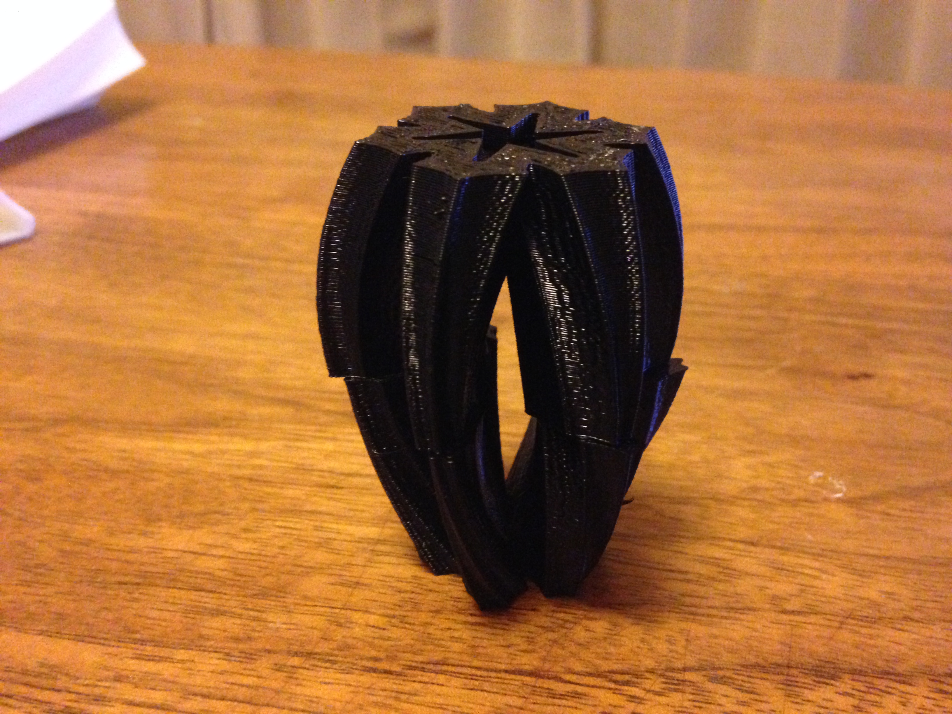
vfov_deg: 42.9
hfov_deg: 55.4
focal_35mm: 33
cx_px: 476
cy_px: 357
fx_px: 908
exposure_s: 1/15
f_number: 2.4
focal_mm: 4.12
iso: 800
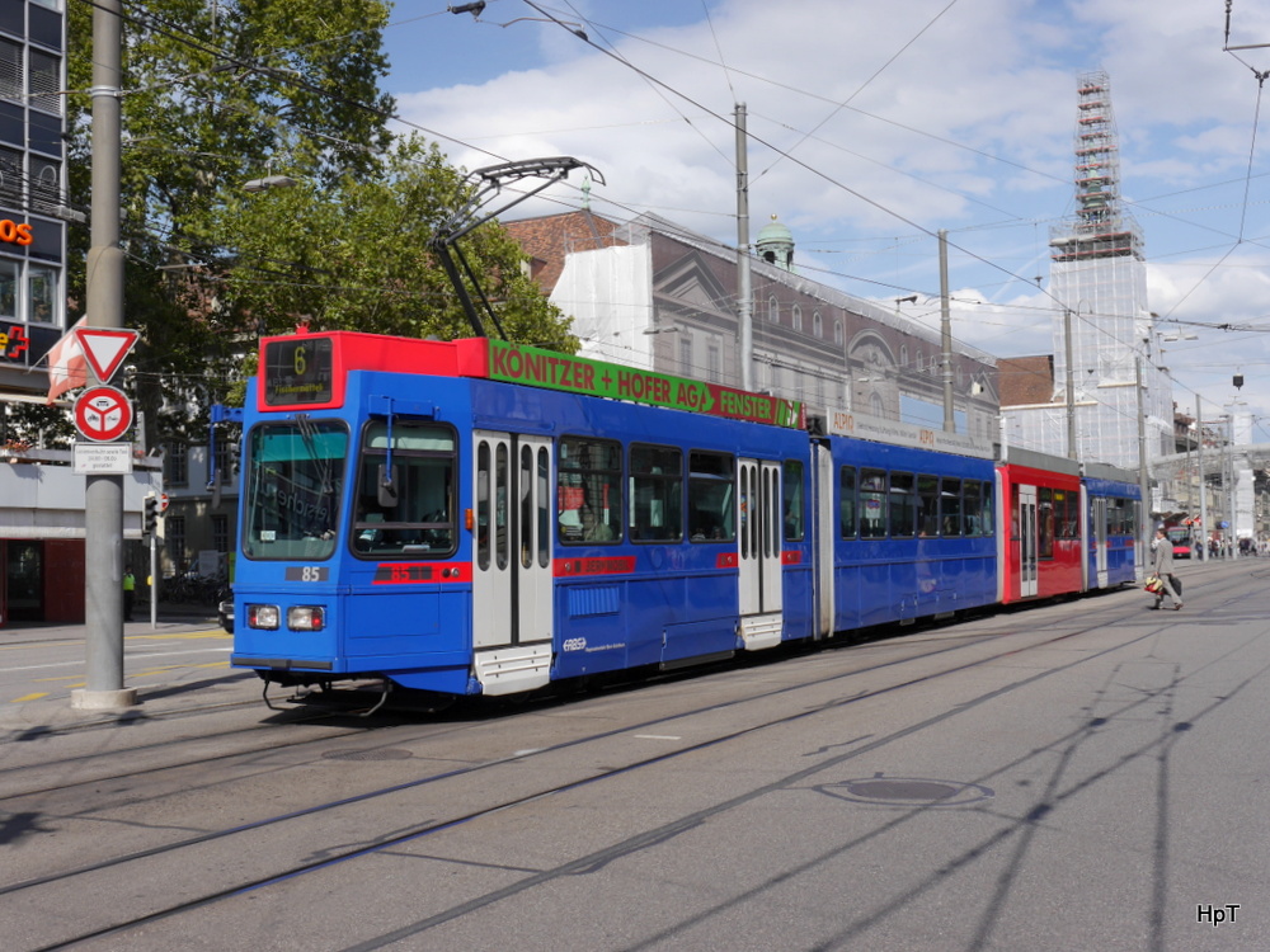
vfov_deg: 34.3
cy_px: 476
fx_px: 1541
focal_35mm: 42
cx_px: 635
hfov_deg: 44.8
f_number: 9
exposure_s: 1/400
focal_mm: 21
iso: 160
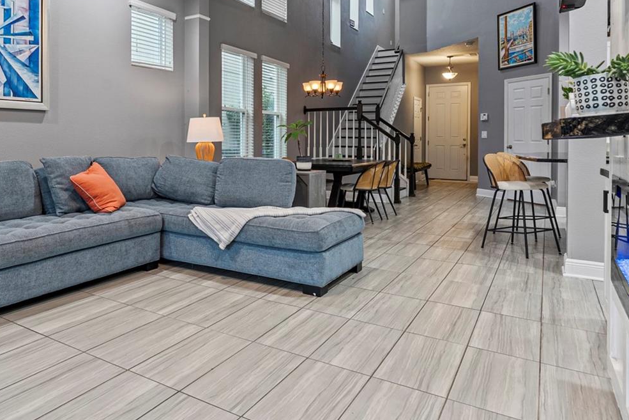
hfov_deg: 67.4
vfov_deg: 48.9
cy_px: 148
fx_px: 454
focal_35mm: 26
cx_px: 206
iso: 250
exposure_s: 1.6
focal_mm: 16
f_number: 9
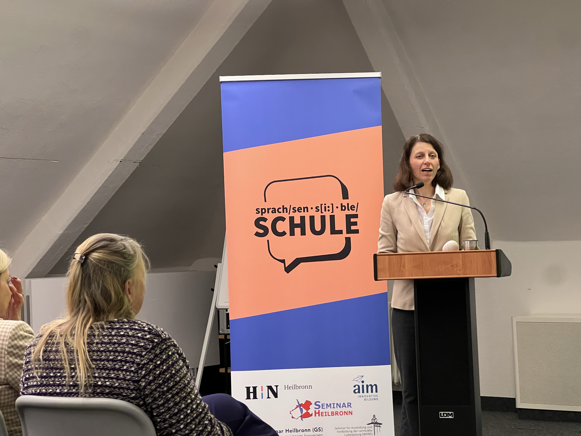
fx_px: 1292
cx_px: 290
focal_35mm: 77
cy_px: 218
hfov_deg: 25.3
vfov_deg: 19.1
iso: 400
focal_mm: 9
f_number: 2.8
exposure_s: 1/50
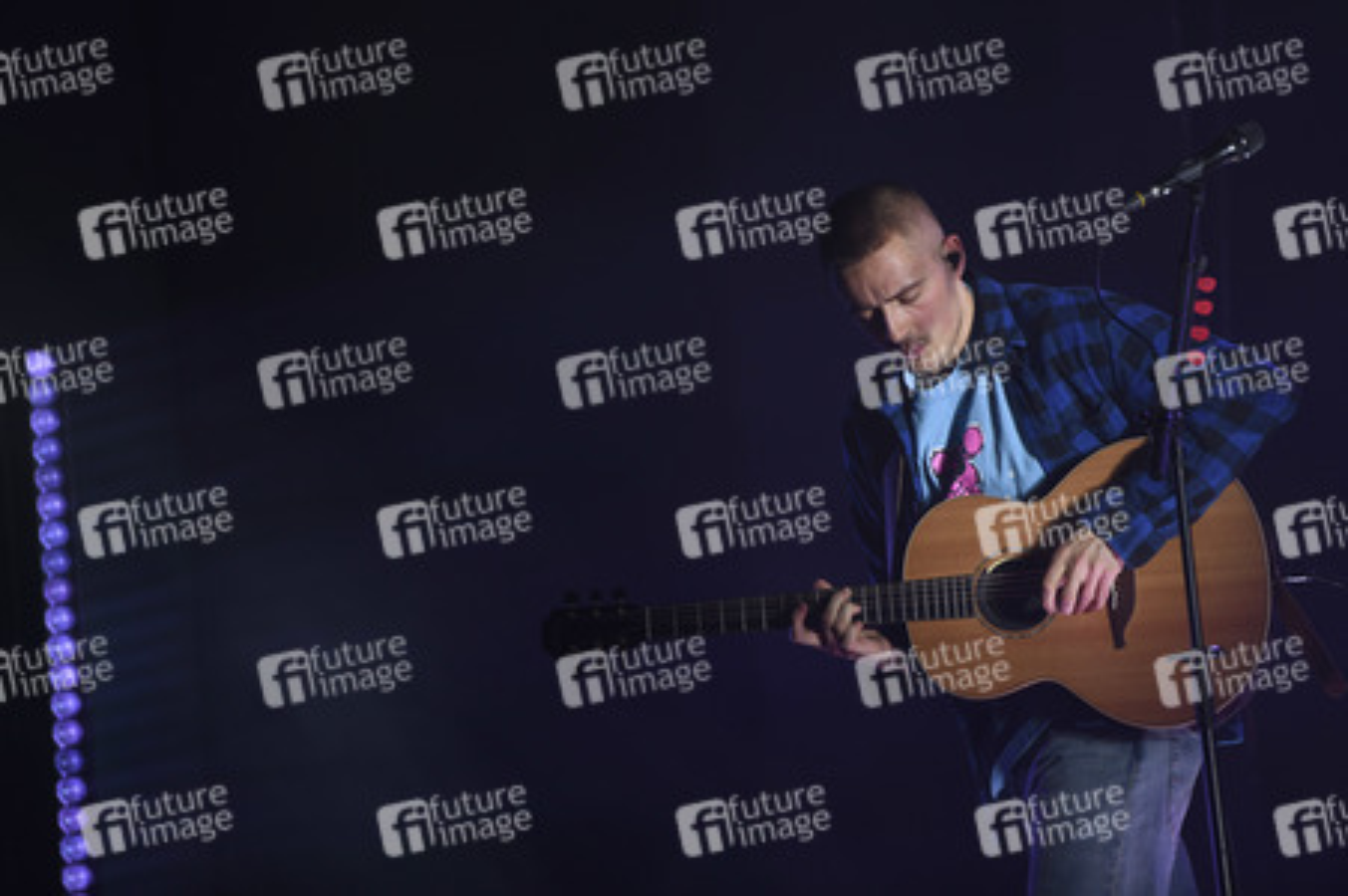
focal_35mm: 200
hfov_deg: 10.3
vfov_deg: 6.9
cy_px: 448
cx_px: 674
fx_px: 7483
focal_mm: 200
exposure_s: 1/800
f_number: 3.5
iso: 800
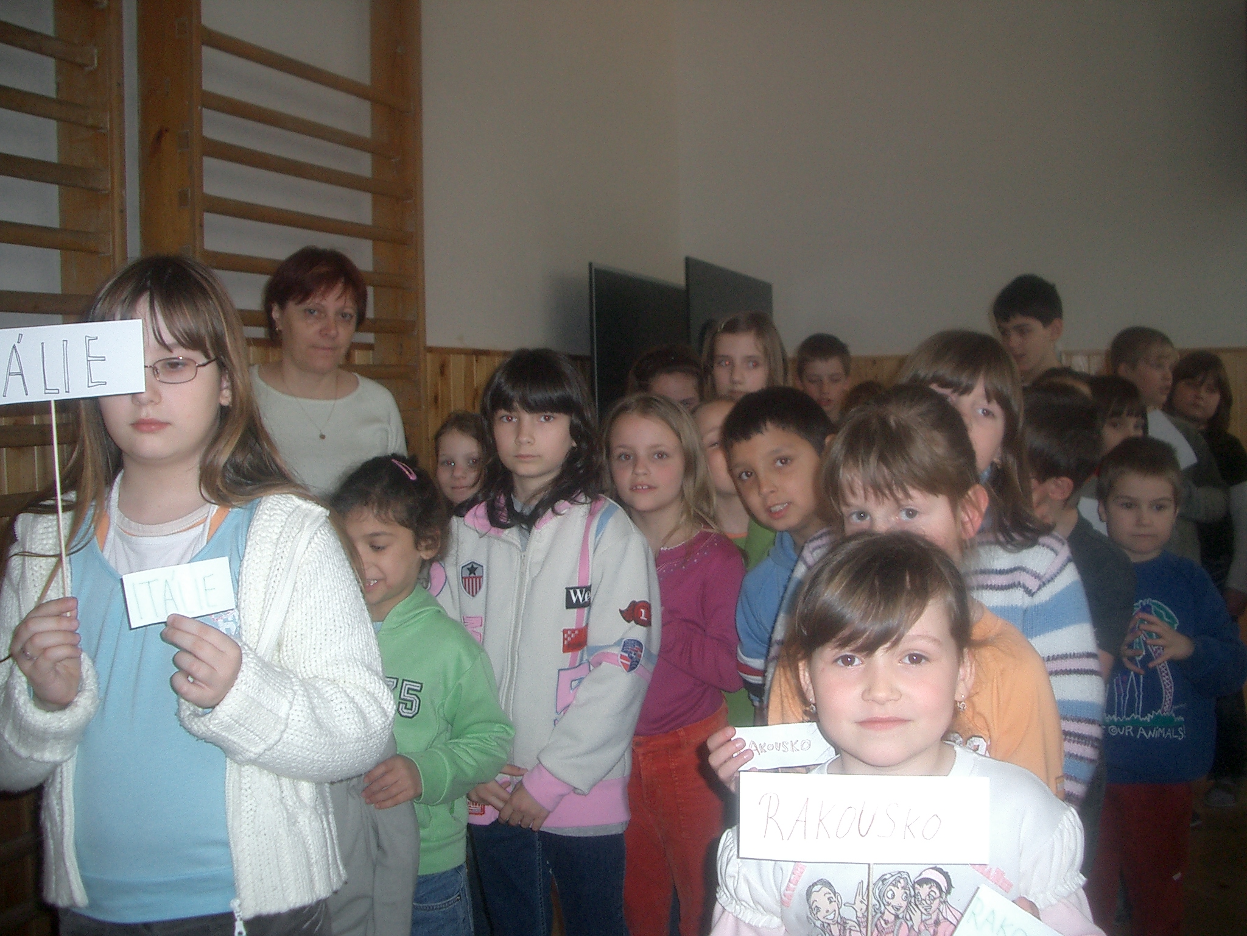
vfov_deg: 40.7
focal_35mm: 35
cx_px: 624
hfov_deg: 52.6
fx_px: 1261
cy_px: 468
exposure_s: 1/40
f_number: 2.6
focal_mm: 5.8
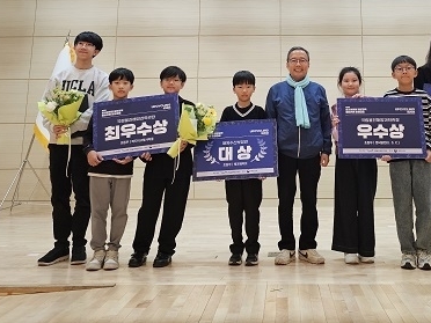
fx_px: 523
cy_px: 29
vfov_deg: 32.5
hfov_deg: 44.4
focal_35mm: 42
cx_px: 270
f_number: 1.7
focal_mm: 6.3
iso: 640
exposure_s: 1/120
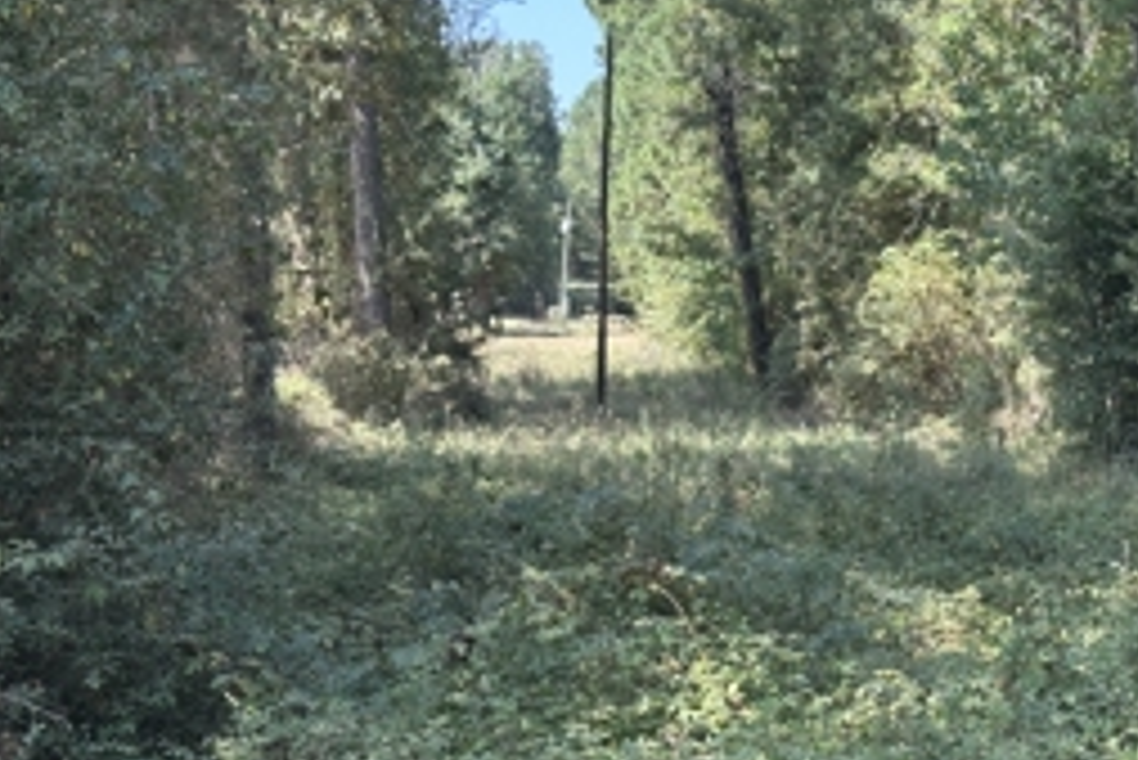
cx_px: 841
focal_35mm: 79
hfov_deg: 25.4
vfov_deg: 17.3
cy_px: 355
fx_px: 2499
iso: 64
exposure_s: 1/484
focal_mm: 6.86
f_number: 1.78
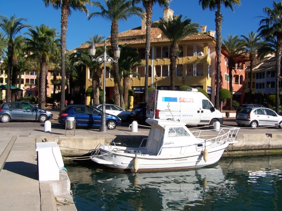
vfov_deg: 37.7
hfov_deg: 49.0
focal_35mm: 38
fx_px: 310
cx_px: 141
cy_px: 106
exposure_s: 1/500
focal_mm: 6.3
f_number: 5.6
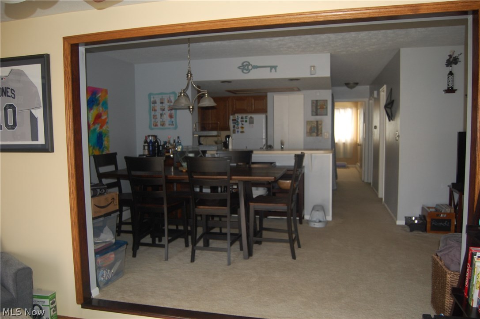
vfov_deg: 47.8
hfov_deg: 67.4
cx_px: 240
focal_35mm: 27
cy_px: 160
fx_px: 360
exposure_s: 1/60
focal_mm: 18
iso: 400
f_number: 3.5
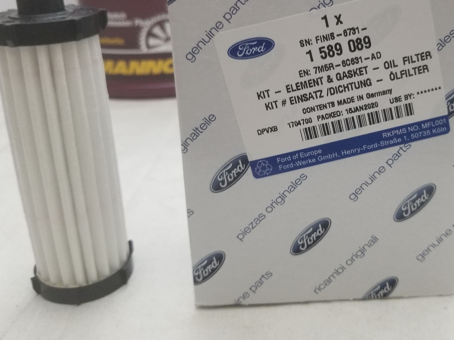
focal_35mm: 38
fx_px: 498
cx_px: 320
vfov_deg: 37.2
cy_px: 106
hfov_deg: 47.8
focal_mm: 4.25
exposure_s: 1/33
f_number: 1.7
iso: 200
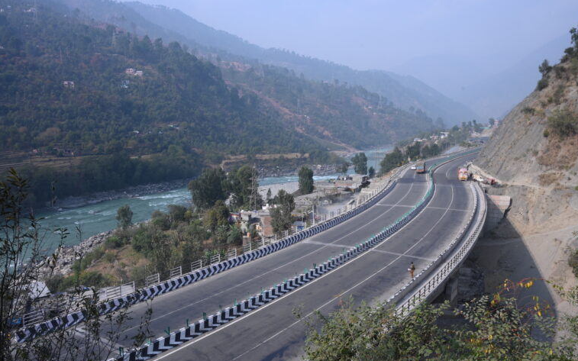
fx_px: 488
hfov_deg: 61.2
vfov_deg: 40.6
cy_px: 194
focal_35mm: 31
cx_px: 292
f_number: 11
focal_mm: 30
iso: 125
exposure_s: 1/125
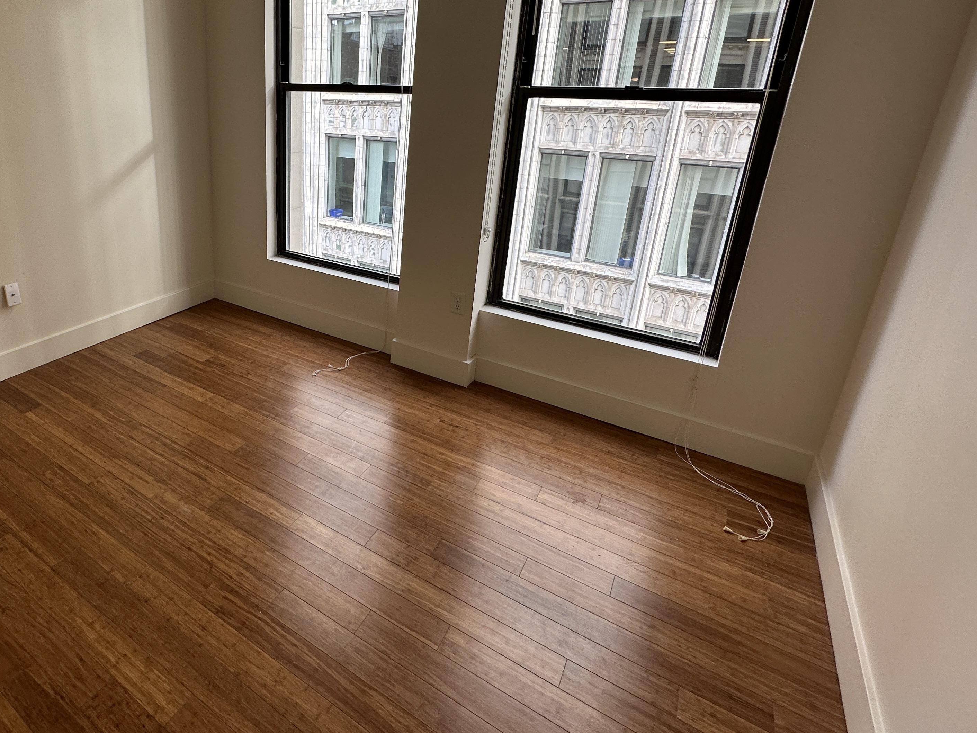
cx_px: 319
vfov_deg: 64.9
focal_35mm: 20
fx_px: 565
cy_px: 268
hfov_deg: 78.8
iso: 64
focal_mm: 2.22
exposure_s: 1/99
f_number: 2.2
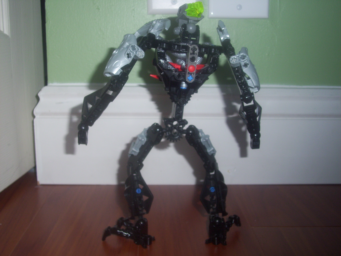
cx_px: 170
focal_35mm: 42
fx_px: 414
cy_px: 128
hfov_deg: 44.8
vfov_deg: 34.3
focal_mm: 7.1
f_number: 3.4
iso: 80
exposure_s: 1/40
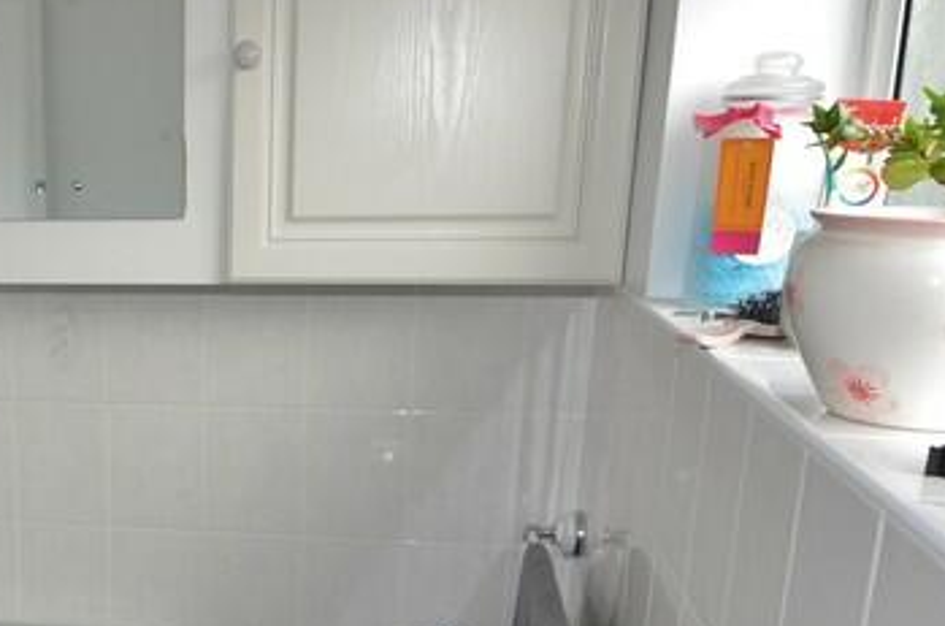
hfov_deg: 37.4
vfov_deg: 26.9
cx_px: 46
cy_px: 539
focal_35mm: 48
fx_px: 1269
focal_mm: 11
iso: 200
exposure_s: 1/60
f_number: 4
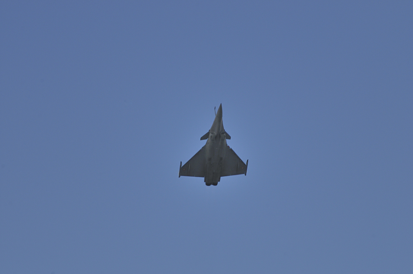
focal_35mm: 450
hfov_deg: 4.6
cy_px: 137
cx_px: 206
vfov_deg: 3.0
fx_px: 5156
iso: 200
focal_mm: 300
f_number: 13
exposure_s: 1/640
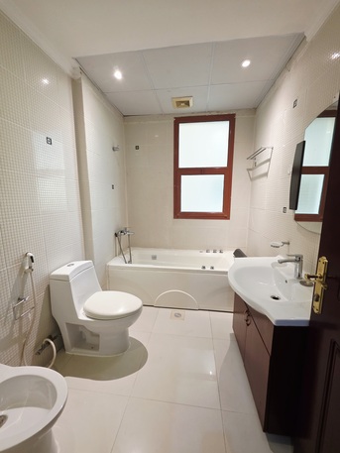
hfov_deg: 89.9
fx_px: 170
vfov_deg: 106.2
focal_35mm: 13
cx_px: 170
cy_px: 226
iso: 200
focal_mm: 2.2
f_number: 1.9
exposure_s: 1/101
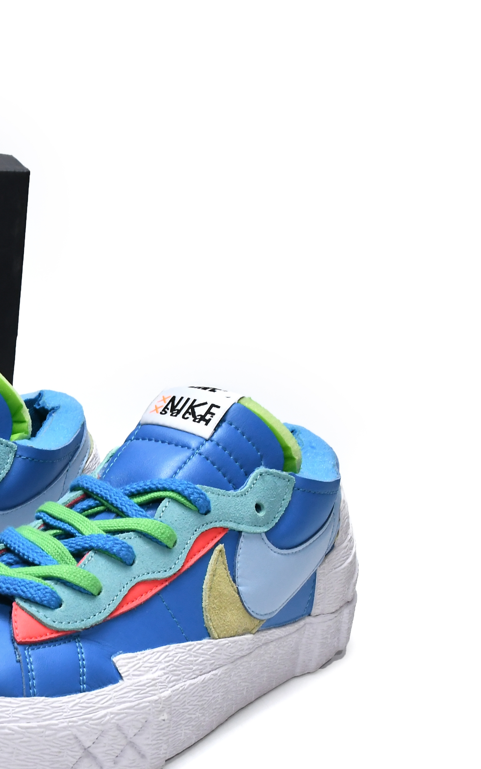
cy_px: 454
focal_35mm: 66
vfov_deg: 31.0
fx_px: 1384
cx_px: -131
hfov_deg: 18.5
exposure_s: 1/100
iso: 1600
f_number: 13
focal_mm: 24
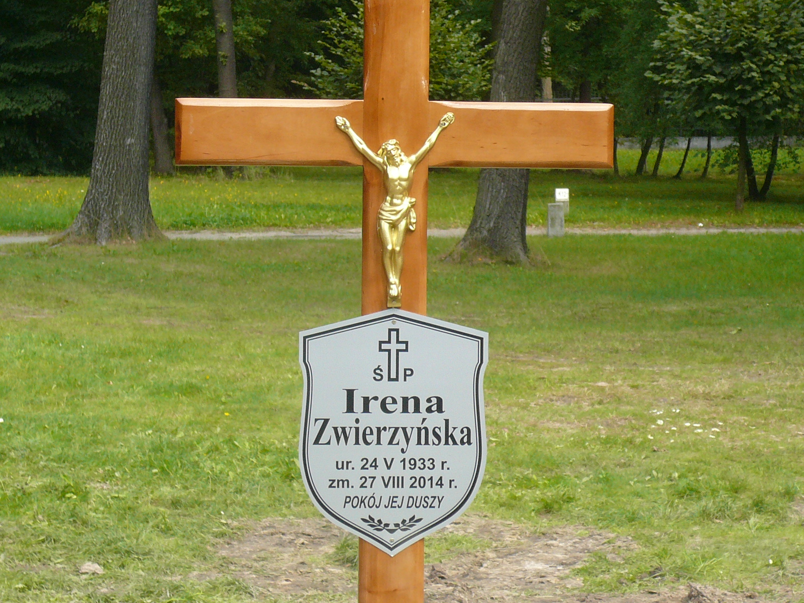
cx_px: 402
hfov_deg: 19.3
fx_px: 2369
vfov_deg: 14.5
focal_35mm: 102
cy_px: 302
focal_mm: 11.2
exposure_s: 1/100
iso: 100
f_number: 4.3
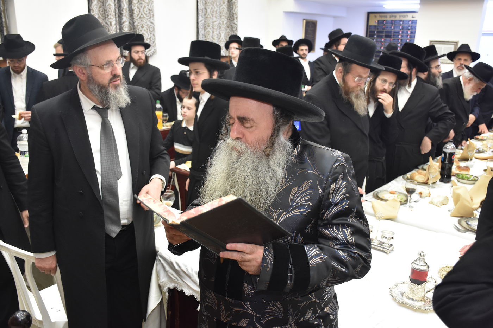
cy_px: 164
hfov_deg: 55.1
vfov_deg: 38.4
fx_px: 472
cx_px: 246
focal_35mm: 34
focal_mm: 23
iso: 1250
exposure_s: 1/60
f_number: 5.6
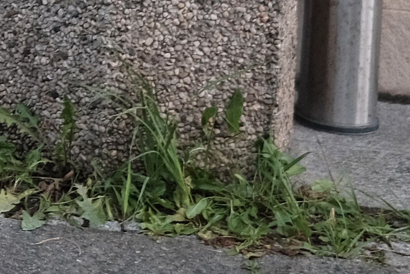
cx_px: -605
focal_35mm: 171
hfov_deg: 10.3
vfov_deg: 7.5
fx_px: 1948
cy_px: -400
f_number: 1.4
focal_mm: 18
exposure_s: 1/500
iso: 400
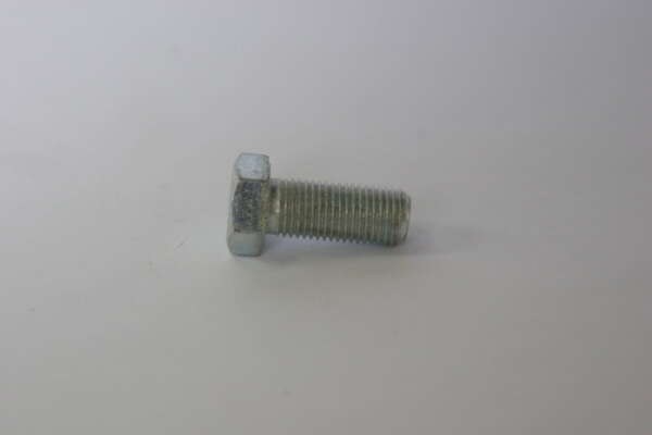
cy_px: 218
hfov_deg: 17.1
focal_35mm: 120
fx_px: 2173
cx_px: 326
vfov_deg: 11.4
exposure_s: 1/30
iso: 800
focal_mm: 80
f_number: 8
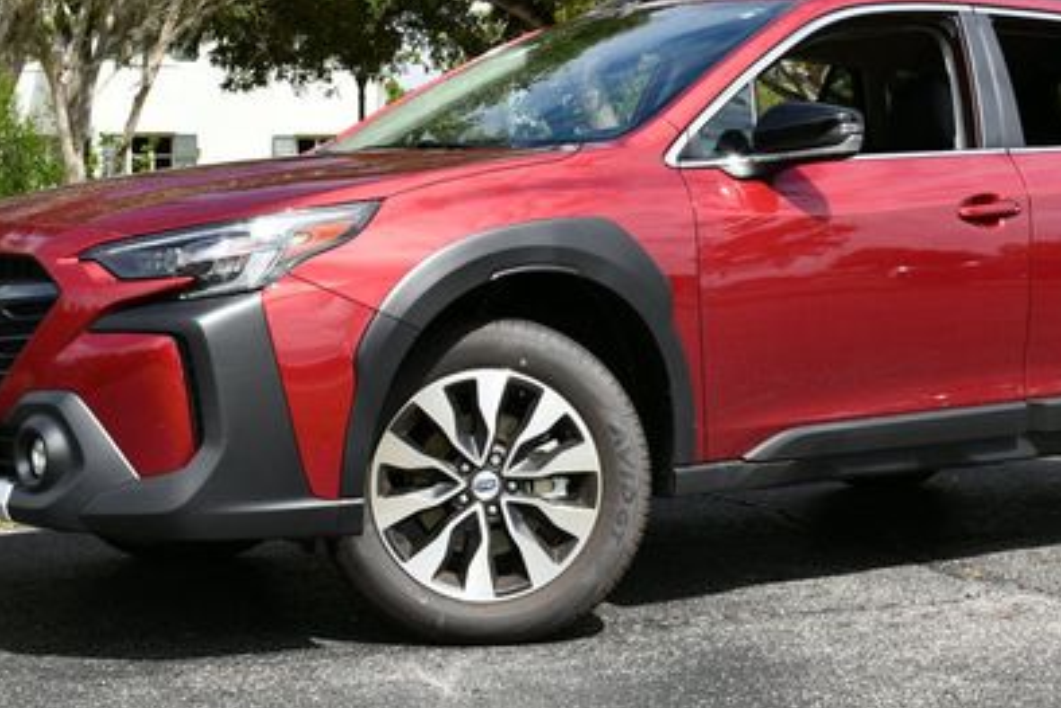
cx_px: 638
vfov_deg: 17.4
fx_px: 2300
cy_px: 164
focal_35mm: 78
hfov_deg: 25.9
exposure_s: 1/250
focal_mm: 24
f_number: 8
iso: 100
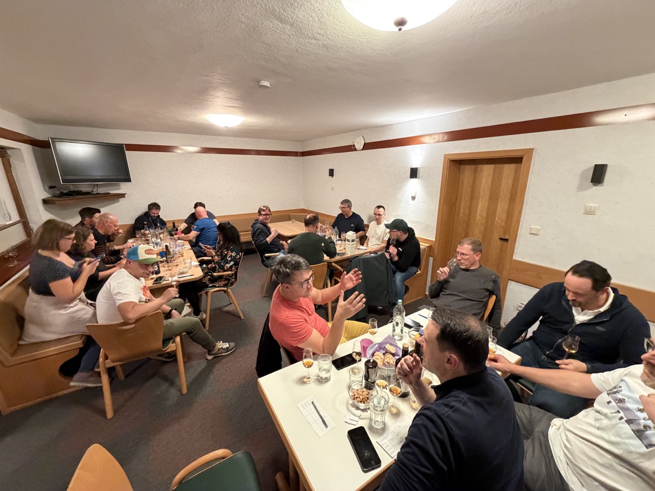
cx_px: 328
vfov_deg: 85.7
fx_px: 265
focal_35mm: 14
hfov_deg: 102.1
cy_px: 246
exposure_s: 1/50
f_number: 2.2
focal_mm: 2.22
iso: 500
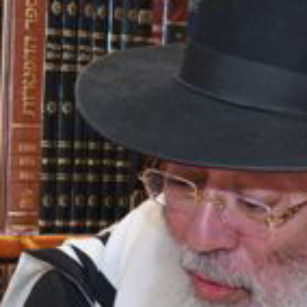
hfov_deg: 9.0
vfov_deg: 8.9
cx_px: 125
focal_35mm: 195
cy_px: 336
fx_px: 1957
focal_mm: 34
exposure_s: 1/60
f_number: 4.2
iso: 320
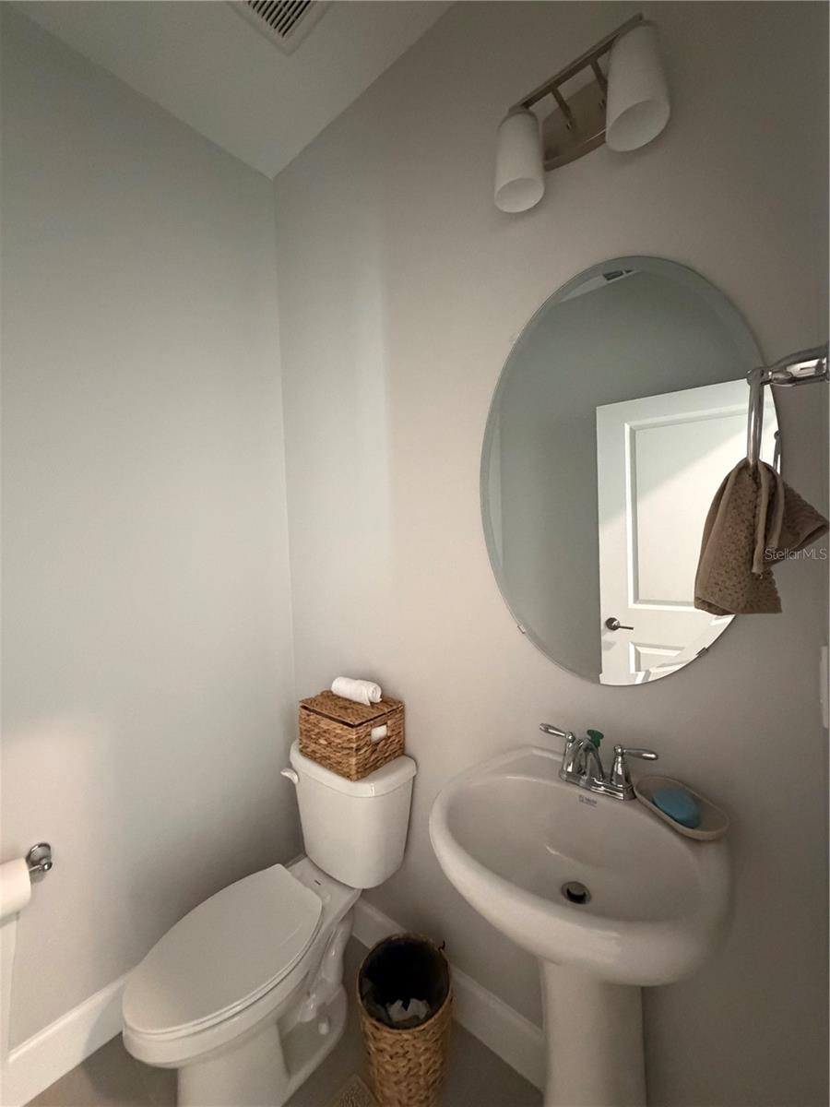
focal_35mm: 14
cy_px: 554
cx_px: 415
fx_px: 448
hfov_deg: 85.7
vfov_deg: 102.1
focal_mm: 2.22
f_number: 2.2
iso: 1250
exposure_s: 1/60
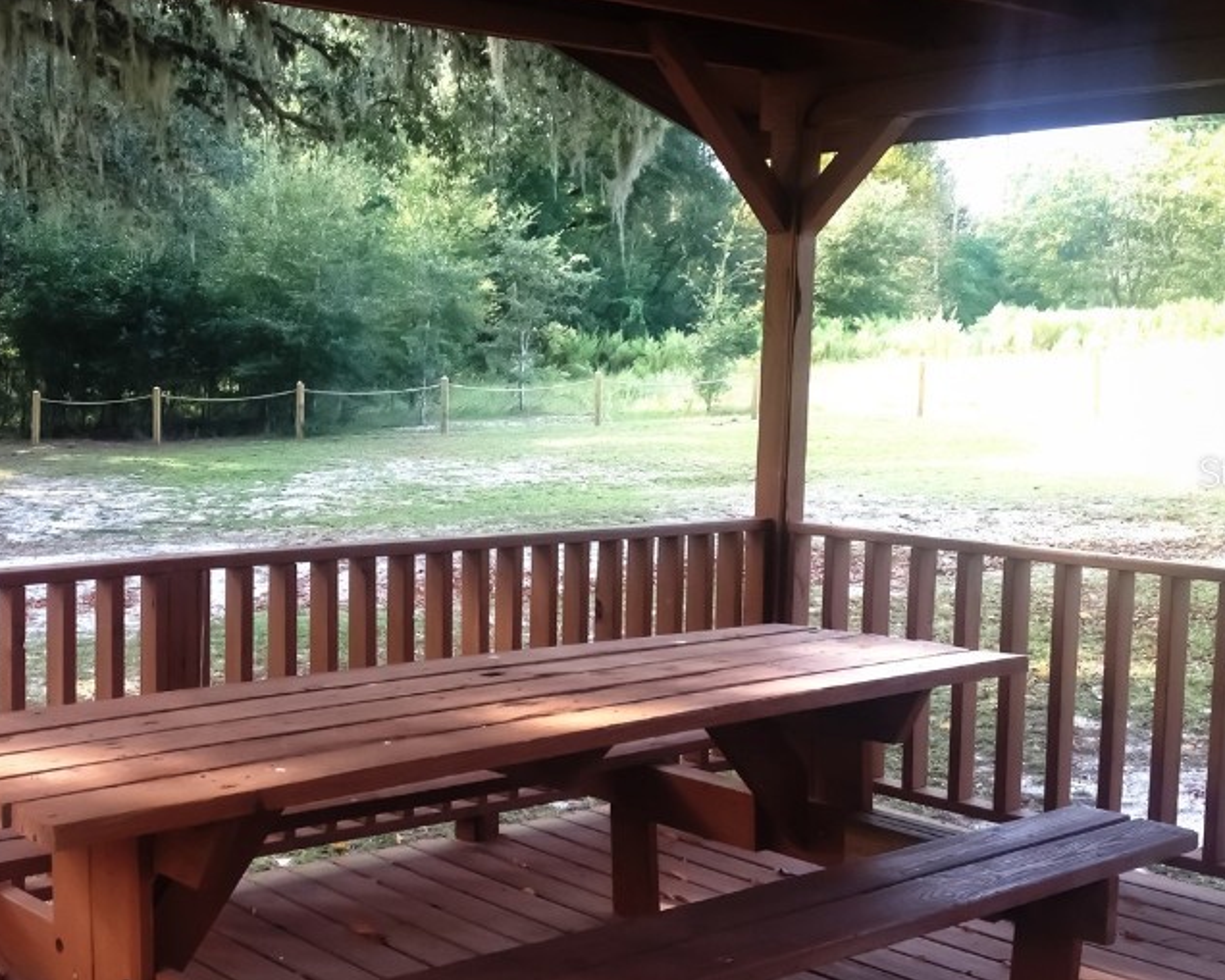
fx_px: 1994
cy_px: 472
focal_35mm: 55
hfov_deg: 33.8
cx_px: 395
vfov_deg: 27.6
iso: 64
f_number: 2.4
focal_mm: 4.28
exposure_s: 1/120
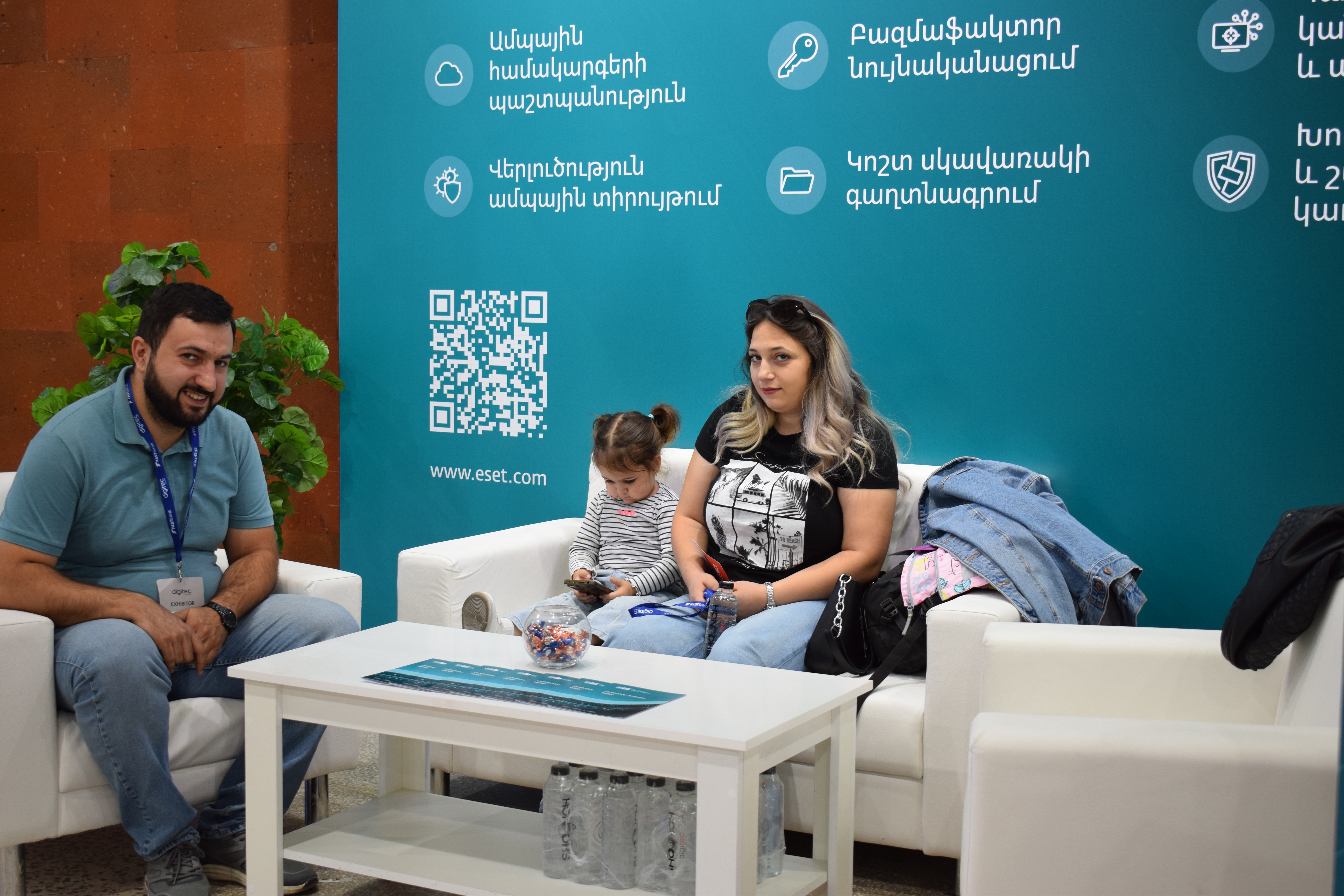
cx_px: 672
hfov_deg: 38.9
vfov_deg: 26.5
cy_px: 448
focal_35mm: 51
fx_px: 1904
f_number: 4.5
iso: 500
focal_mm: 34
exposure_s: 1/30
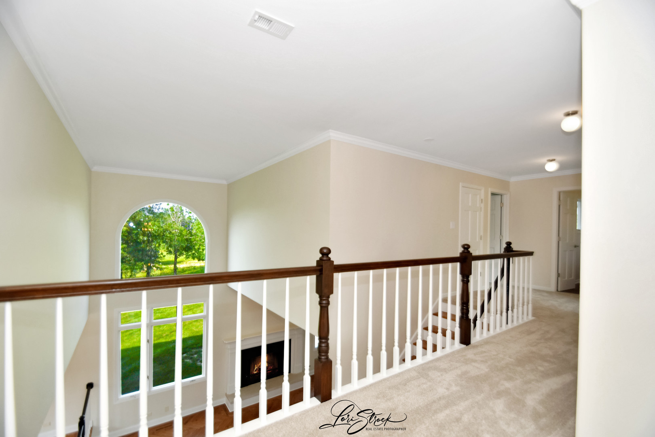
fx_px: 273
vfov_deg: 77.3
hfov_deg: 100.4
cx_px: 328
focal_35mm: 15
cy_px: 218
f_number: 8
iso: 400
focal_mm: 10
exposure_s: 1/320
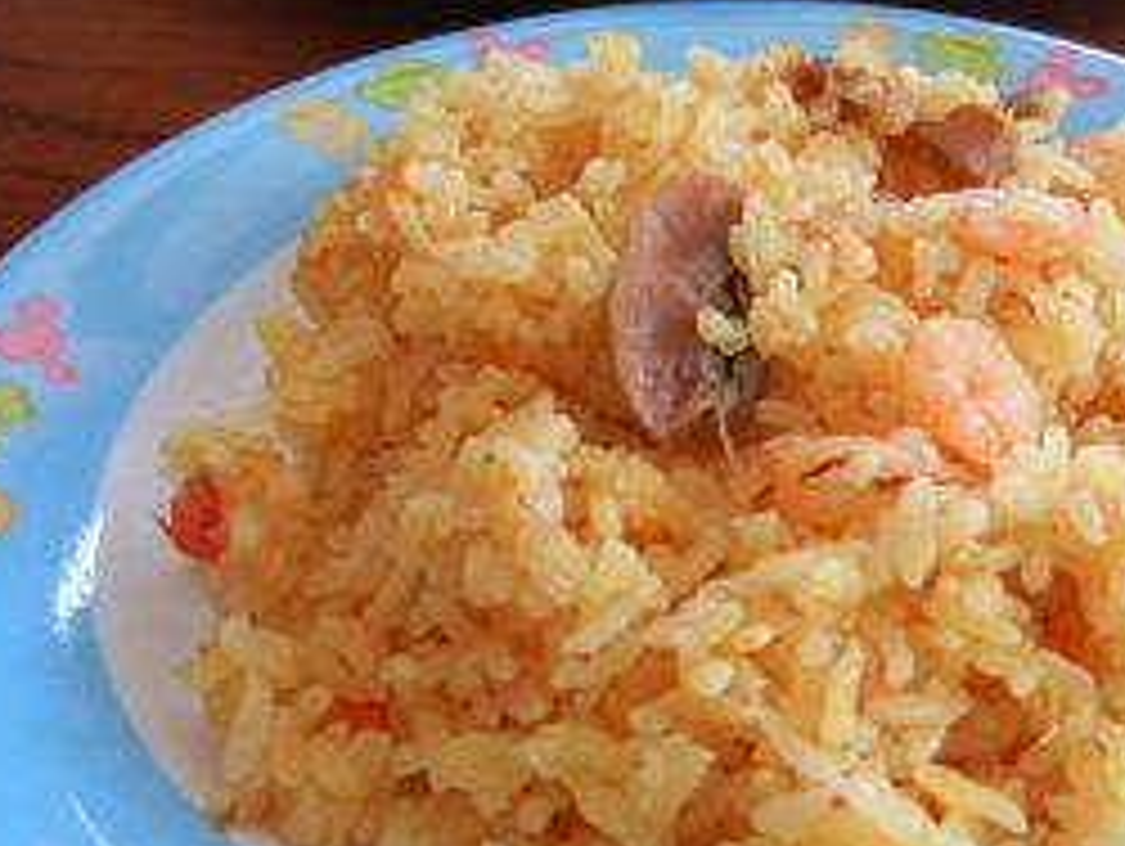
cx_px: 765
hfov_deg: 39.1
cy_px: 387
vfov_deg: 30.3
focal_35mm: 48
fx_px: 1561
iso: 241
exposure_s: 1/30
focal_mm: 5.4
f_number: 3.5
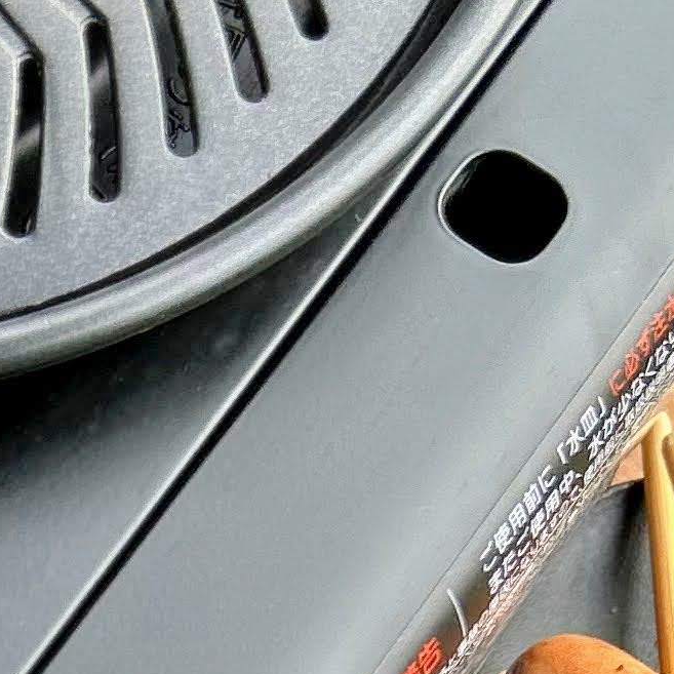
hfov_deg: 12.0
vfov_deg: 10.8
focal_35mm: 141
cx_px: -261
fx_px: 3106
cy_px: 1558
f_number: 1.5
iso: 40
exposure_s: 1/230
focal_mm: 5.7
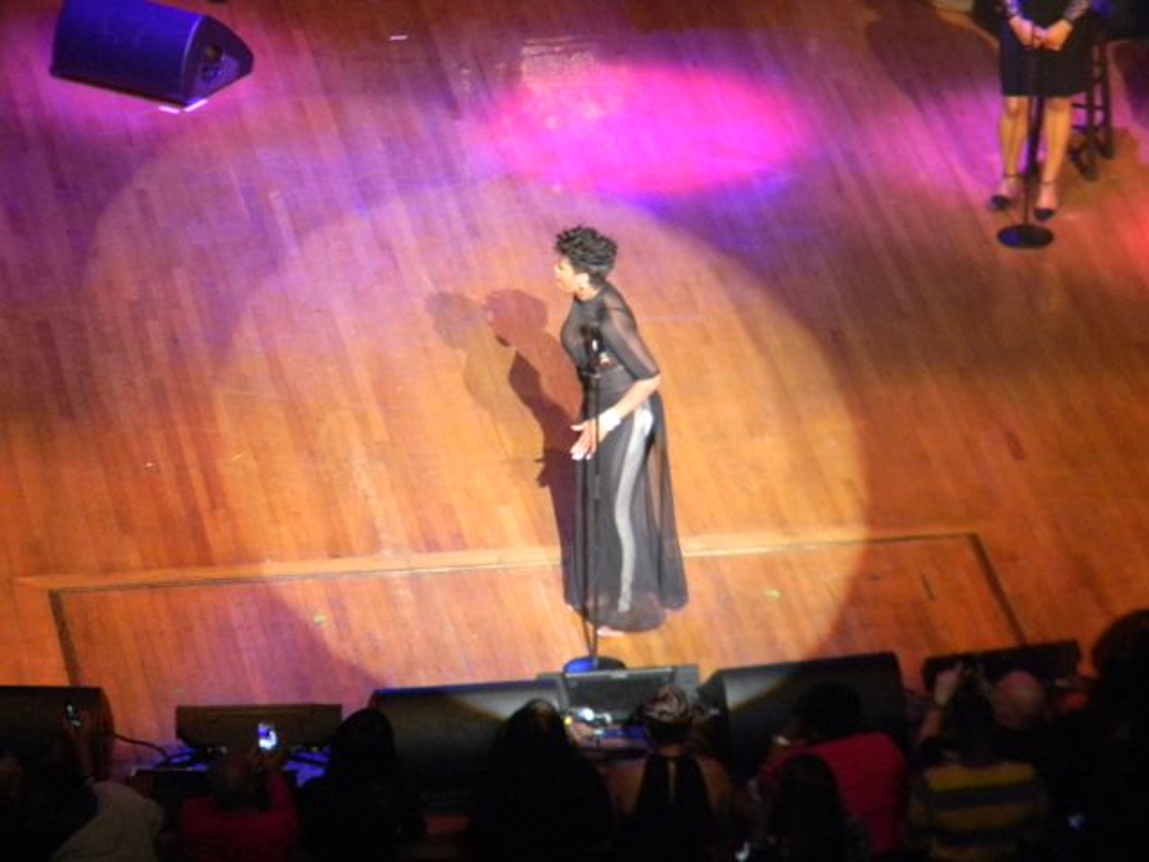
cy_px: 431
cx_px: 574
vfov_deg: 5.3
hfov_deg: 7.1
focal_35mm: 278
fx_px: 9228
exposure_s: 1/37.6
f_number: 5.4
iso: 800
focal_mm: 50.4
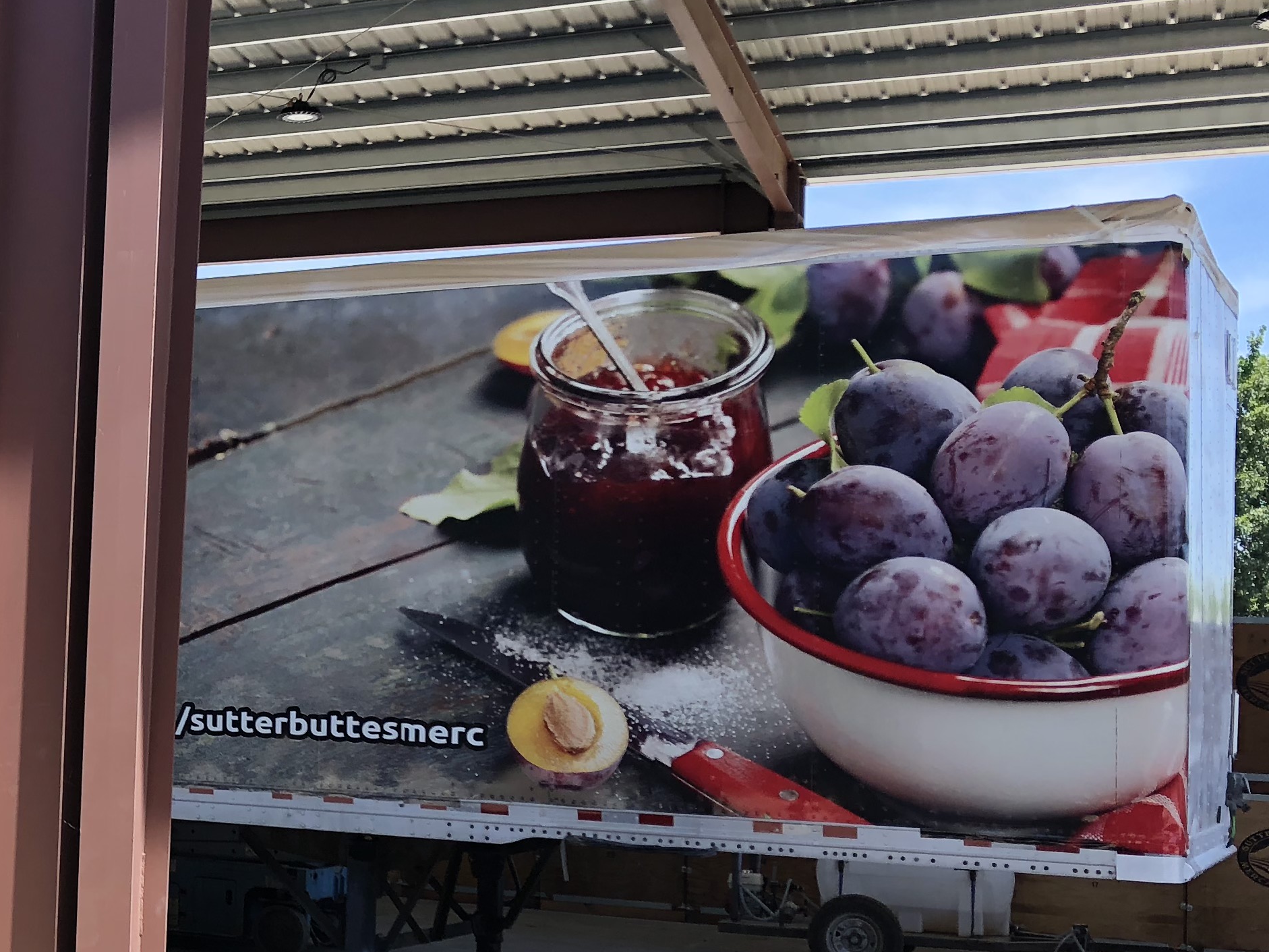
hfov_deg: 29.7
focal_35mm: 60
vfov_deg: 24.3
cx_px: -36
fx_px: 2199
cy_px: 595
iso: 20
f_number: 1.8
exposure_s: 1/657
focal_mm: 3.99
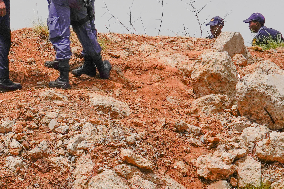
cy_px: 80
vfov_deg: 5.1
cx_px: -38
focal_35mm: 268
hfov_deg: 7.6
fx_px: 2114
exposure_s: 1/3200
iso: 400
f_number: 8
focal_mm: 70
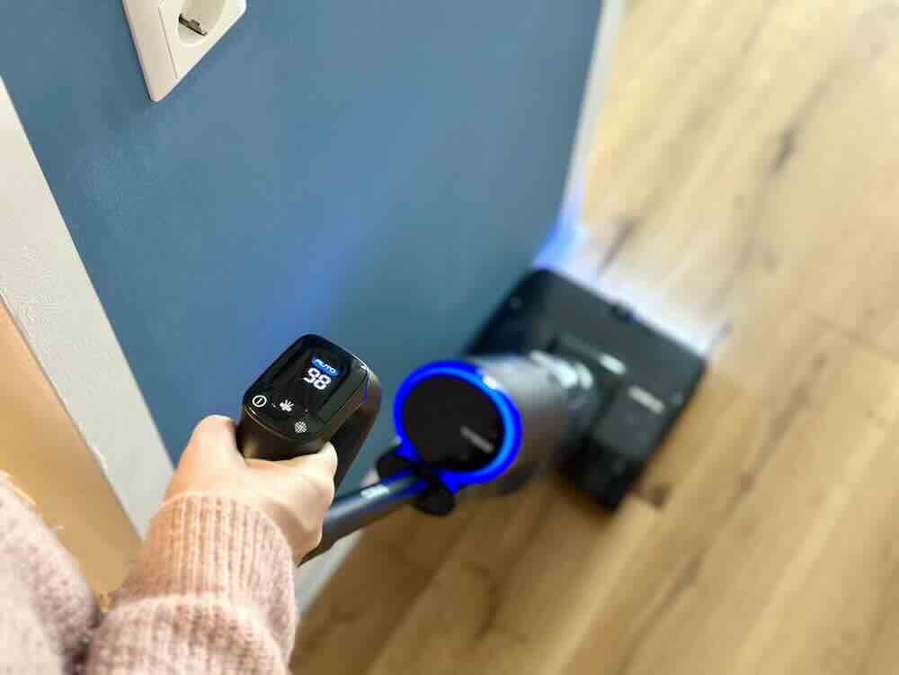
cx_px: 450
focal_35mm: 48
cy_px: 338
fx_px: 1247
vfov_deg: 30.3
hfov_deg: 39.7
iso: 400
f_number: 1.78
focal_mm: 6.86
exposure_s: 1/48
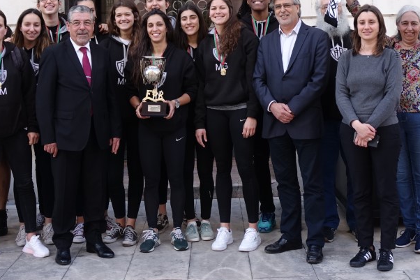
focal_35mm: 67
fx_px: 781
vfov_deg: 19.9
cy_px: 27
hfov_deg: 30.1
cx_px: 227
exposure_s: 1/200
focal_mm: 12.83
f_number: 2.8
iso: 100
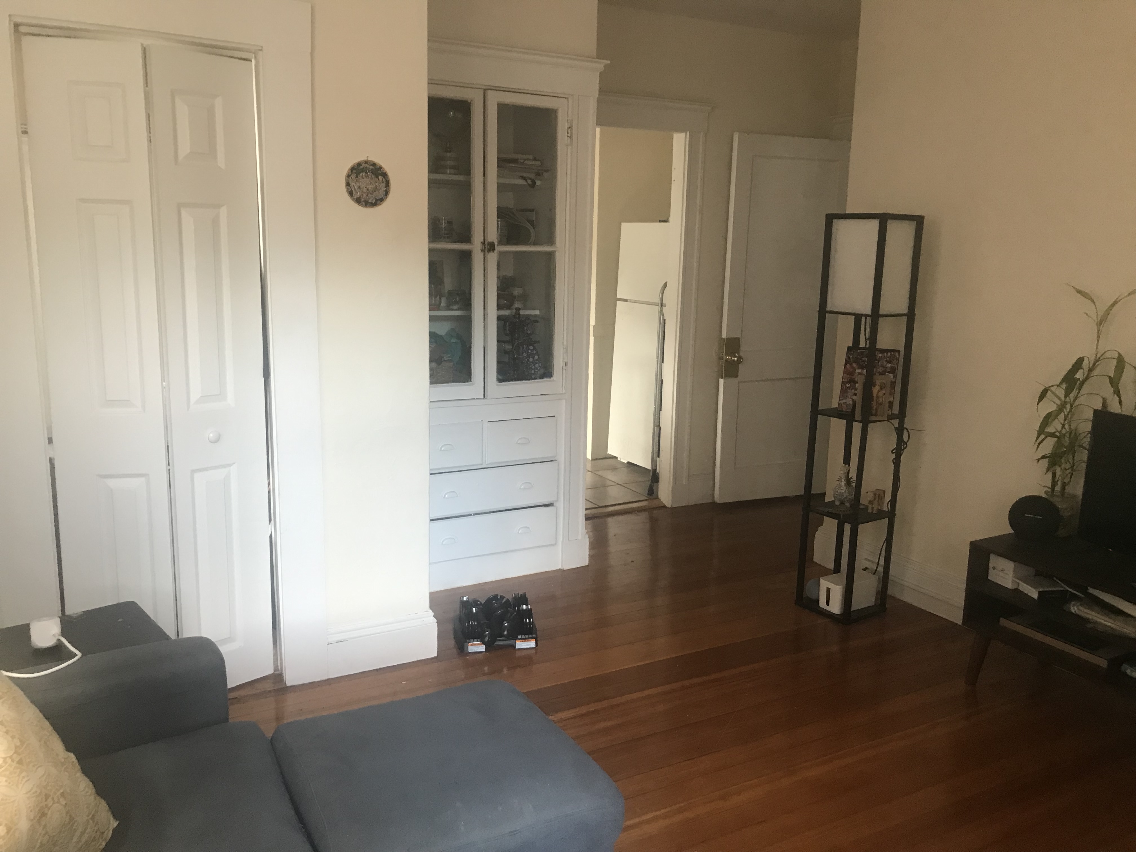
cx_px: 568
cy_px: 426
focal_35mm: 28
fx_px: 919
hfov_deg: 63.4
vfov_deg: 49.7
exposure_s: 1/15
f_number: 1.8
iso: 40
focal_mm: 3.99
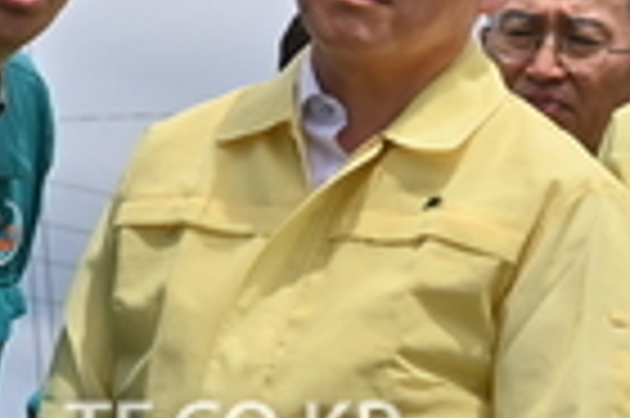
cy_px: -218
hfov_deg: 6.4
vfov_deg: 4.2
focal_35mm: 321
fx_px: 5611
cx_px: -94
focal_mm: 70
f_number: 13
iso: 100
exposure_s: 1/320
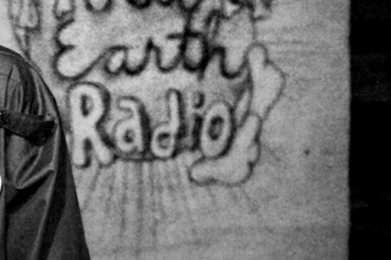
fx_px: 4109
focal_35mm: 379
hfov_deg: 5.4
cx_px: 33
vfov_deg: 3.6
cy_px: 20
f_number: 5.6
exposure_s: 1/60
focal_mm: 135
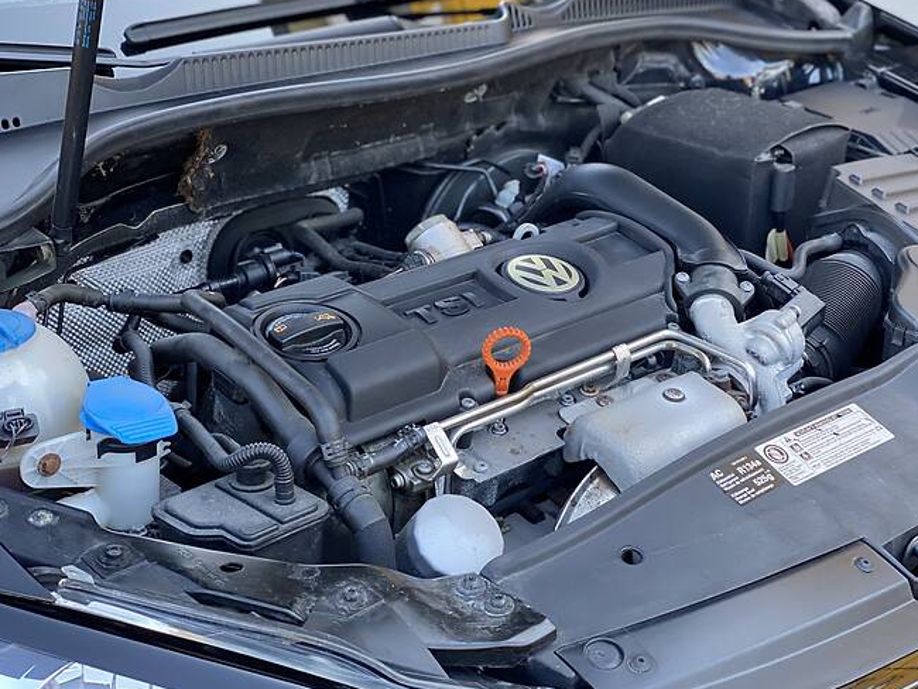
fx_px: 1698
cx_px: 554
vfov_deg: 22.9
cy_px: 268
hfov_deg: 30.2
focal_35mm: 64
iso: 80
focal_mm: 6
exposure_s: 1/122
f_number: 2
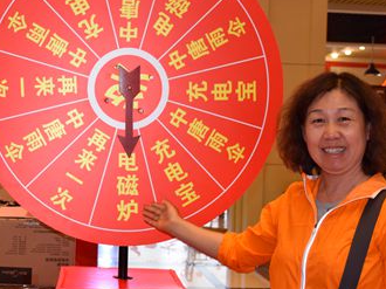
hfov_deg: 30.6
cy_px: 153
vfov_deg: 23.3
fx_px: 702
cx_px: 136
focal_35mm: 63
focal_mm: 24
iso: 450
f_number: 3.8
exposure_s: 1/60
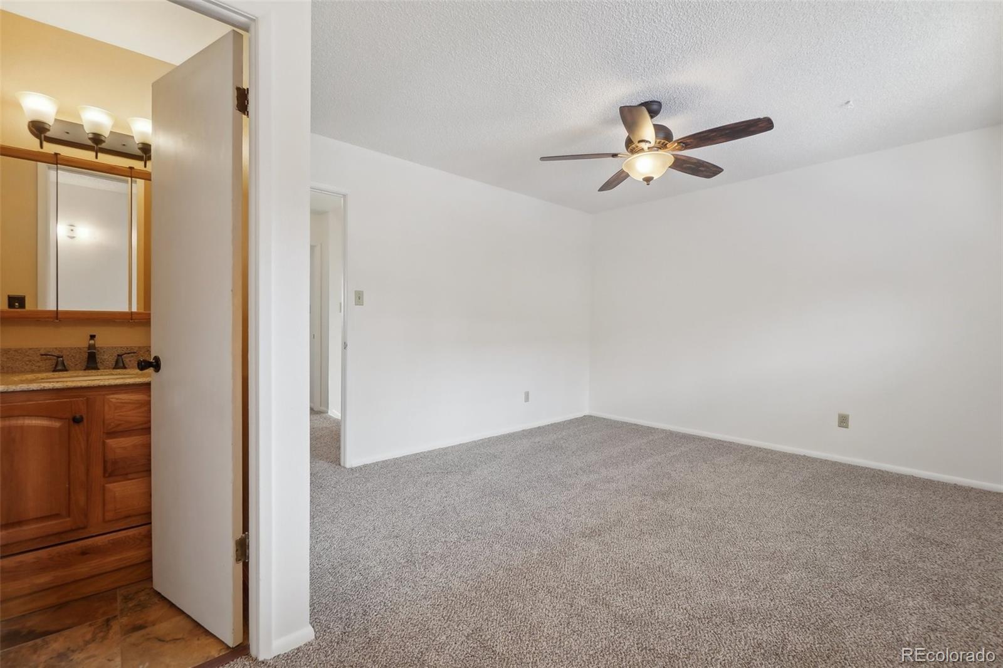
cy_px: 334
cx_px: 502
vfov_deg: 77.3
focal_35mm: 15
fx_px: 418
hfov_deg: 100.4
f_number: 8
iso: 400
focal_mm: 10
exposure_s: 1/30
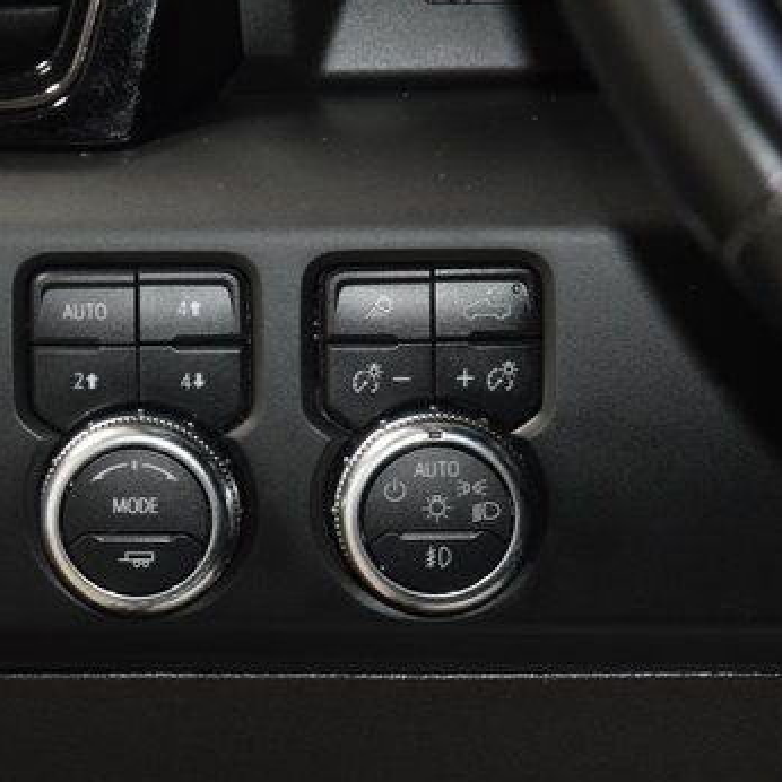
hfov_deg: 10.6
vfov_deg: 10.6
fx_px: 4217
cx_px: 142
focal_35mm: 165
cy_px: 349
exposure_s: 1/40
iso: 2200
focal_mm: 70
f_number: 4.5
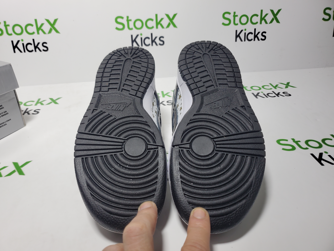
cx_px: 167
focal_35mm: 26
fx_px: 251
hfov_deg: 67.3
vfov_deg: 53.1
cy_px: 126
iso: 50
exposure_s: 1/421
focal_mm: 4.3
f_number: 1.5
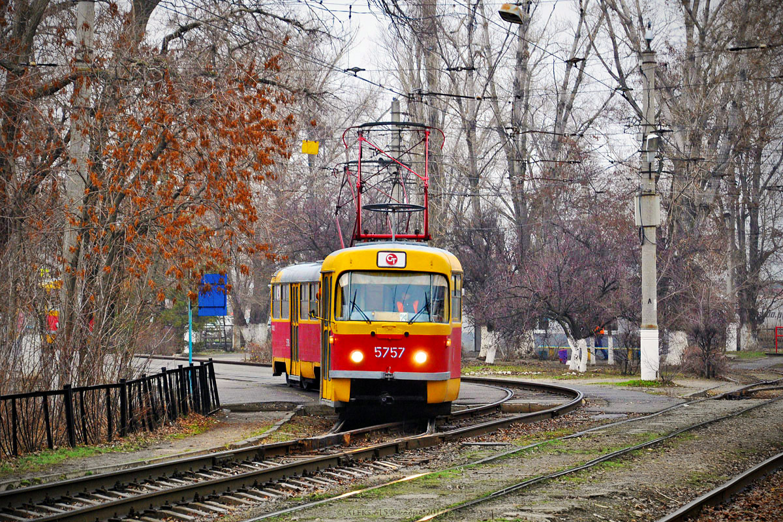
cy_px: 261
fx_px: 2936
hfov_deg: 15.2
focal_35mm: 135
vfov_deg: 10.2
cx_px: 392
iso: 640
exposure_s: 1/125
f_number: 5.6
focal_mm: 90
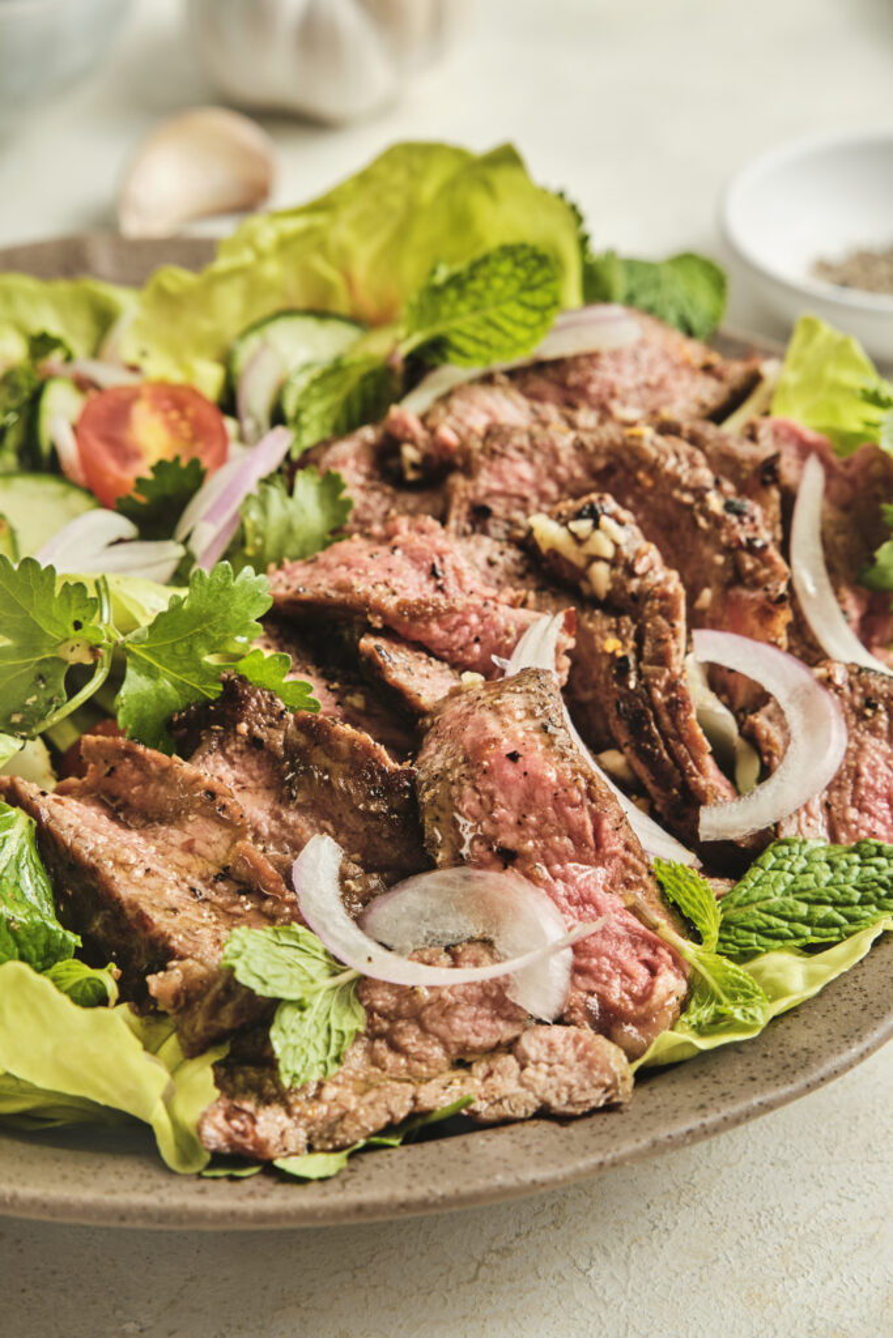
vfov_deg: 22.1
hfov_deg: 14.9
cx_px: 446
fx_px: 3422
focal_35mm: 92
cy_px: 669
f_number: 8
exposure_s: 1/250
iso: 160
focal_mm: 61.5
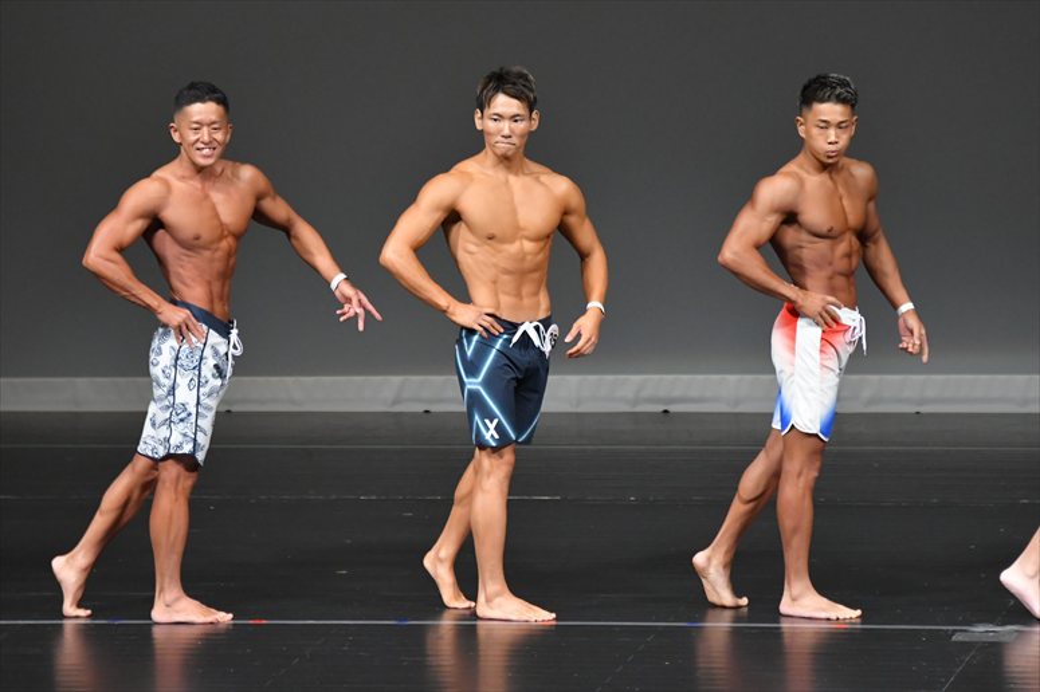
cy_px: 346
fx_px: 9096
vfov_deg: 4.4
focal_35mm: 315
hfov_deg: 6.5
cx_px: 520
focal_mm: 210
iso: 4000
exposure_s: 1/400
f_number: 5.6
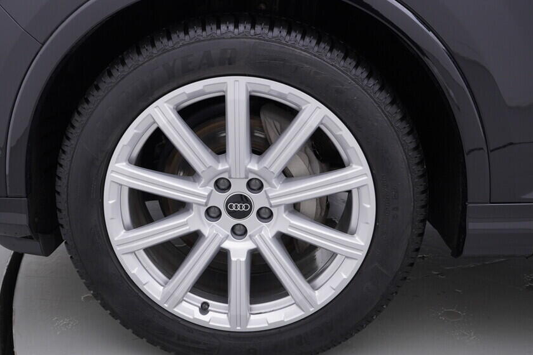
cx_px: 233
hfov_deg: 44.4
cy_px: 197
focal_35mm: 44
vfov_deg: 30.5
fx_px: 652
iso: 125
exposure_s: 1/60
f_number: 4
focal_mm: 24
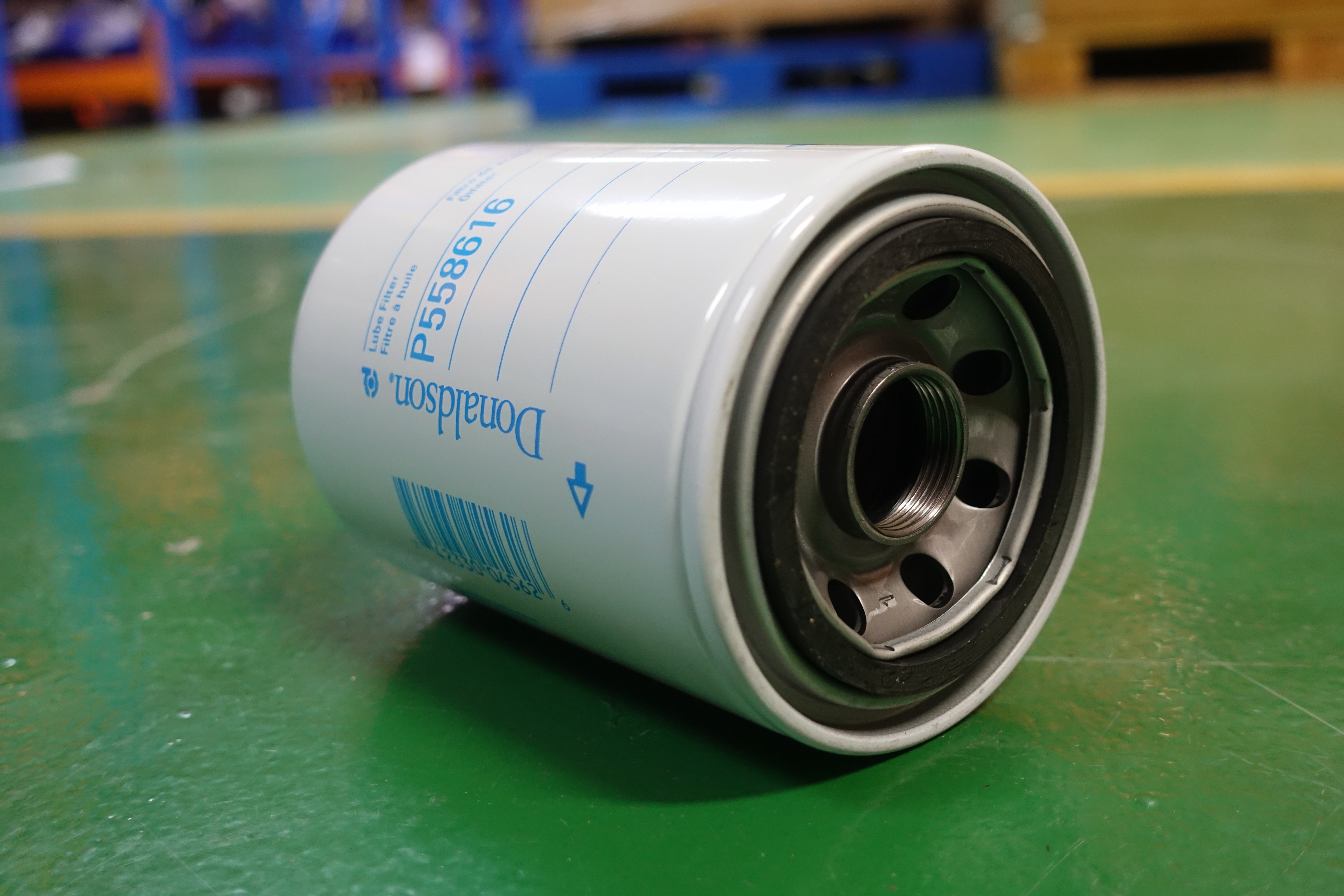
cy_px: 448
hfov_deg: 49.6
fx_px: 1456
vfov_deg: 34.2
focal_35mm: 39
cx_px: 672
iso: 800
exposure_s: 1/20
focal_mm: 14.3
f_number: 2.8
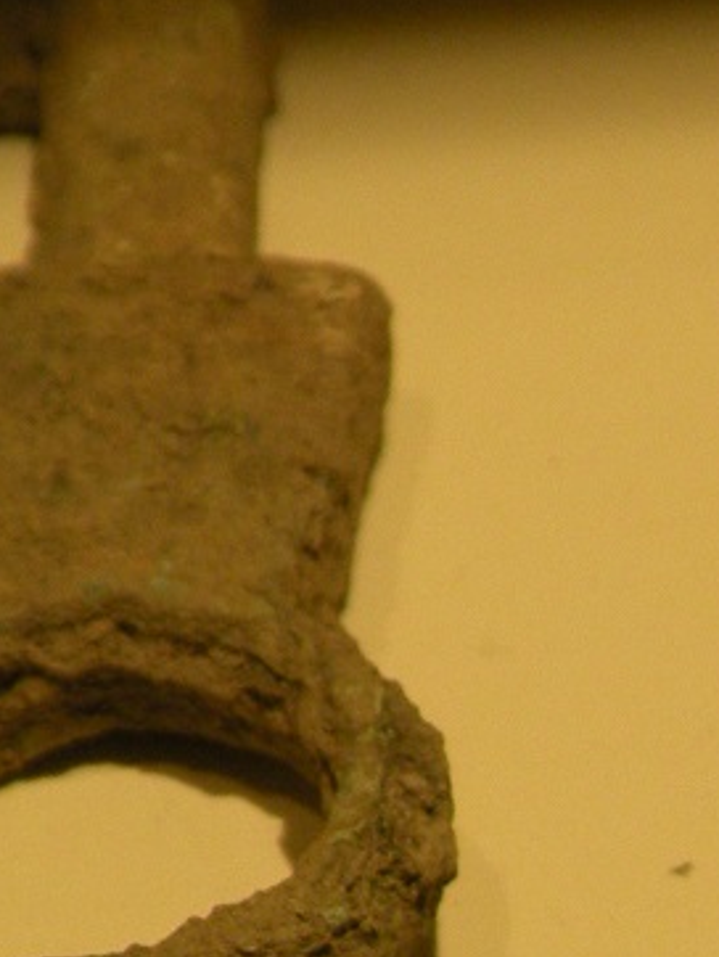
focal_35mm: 745
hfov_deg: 2.0
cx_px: 1018
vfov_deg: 2.7
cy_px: 1449
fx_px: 20608
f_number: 4.5
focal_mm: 39.8
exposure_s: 1/60
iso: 152
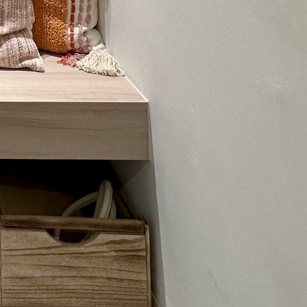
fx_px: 532
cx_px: -133
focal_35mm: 53
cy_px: -212
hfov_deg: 25.6
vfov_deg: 22.6
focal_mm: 2.22
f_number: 2.2
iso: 64
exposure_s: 1/100
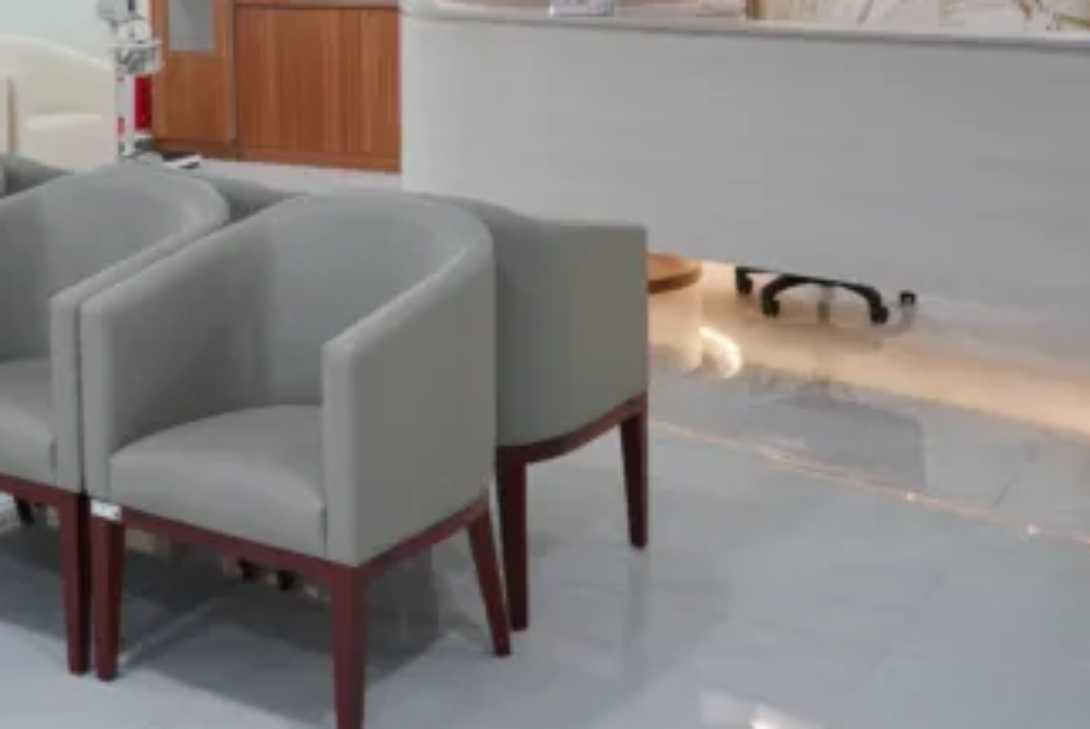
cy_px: -10
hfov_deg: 34.2
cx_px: 250
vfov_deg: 22.8
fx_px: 1727
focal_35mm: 57
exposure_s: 1/50
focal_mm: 24
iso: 1600
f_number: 8
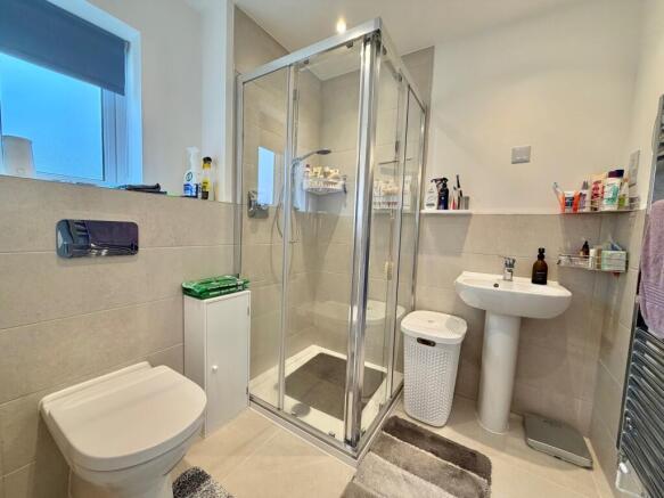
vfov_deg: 85.7
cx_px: 332
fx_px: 268
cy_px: 249
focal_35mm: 14
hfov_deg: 102.1
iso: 100
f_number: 2.2
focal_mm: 2.22
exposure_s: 1/100
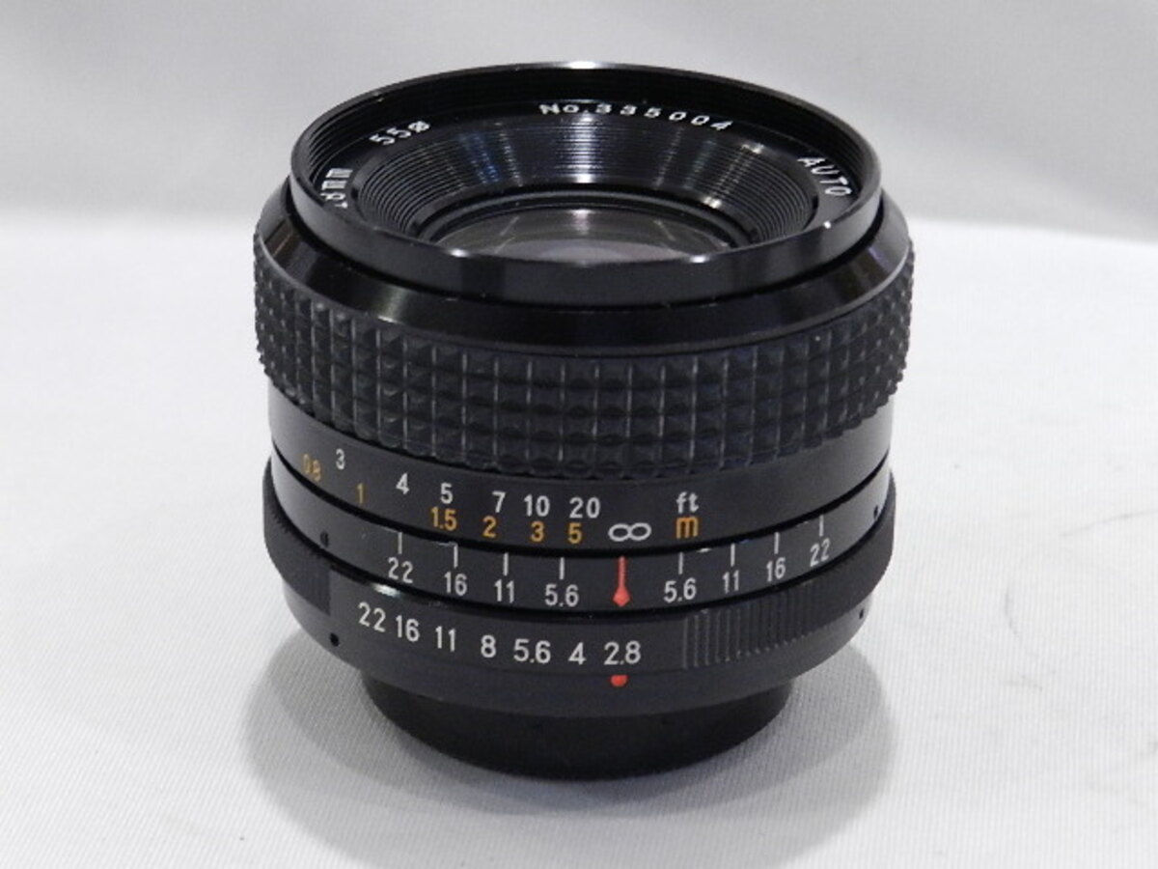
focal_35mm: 100
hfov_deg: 19.6
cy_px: 434
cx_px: 579
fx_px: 3345
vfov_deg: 14.8
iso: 800
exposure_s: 1/50
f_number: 4.6
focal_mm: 17.7
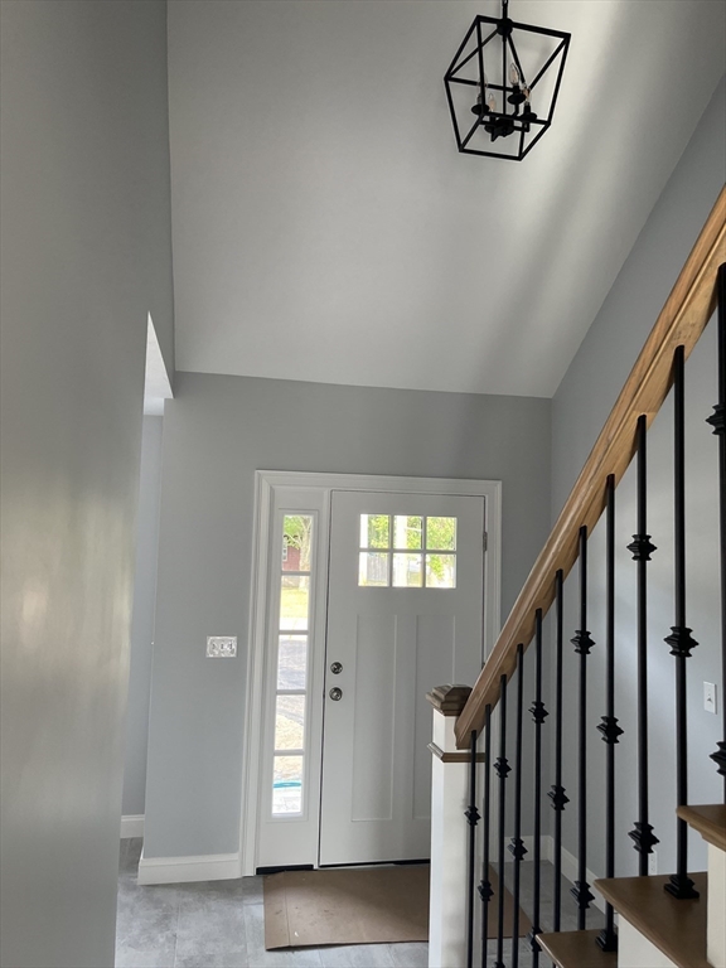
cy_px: 484
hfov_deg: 53.1
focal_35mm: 26
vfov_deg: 67.3
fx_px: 727
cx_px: 363
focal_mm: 5.1
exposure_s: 1/120
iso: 125
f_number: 1.6
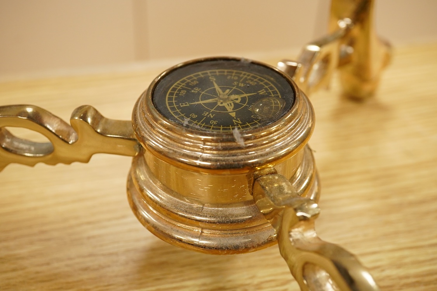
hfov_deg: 43.6
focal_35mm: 45
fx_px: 546
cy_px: 146
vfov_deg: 29.9
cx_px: 218
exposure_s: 1/160
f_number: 8
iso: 2500
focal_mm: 30
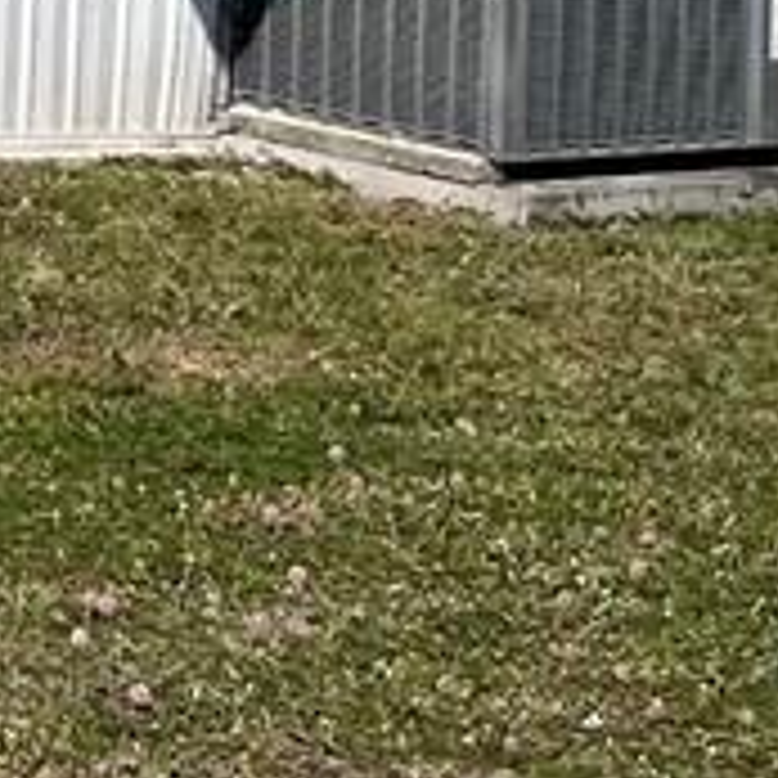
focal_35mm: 213
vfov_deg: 7.8
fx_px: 5416
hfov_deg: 7.6
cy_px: -859
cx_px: -1124
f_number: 1.6
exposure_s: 1/7874
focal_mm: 5.1
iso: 50
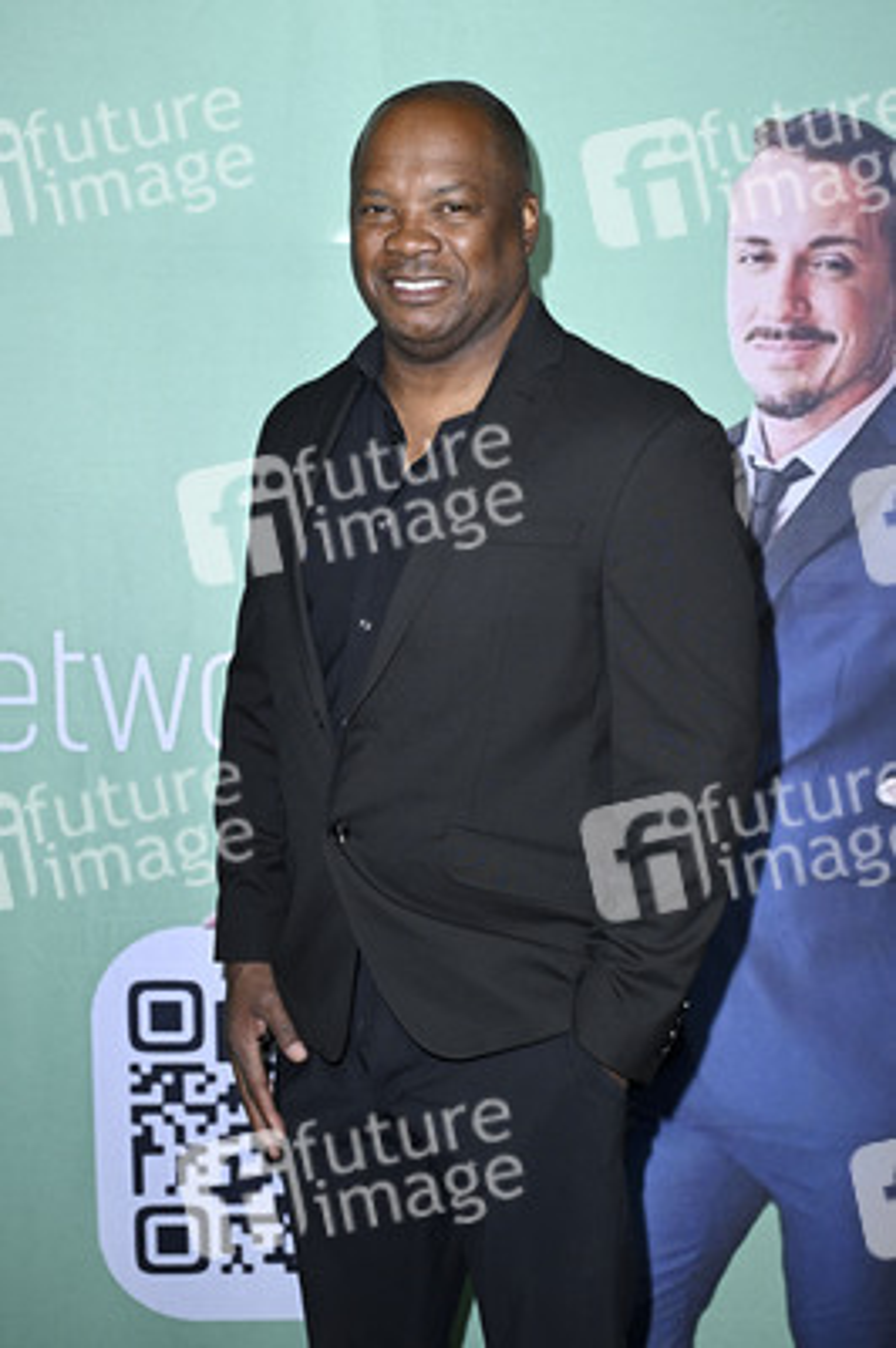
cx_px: 448
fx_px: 1758
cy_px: 674
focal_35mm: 47
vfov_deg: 41.9
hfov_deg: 28.6
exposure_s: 1/200
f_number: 5.6
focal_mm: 47
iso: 1600
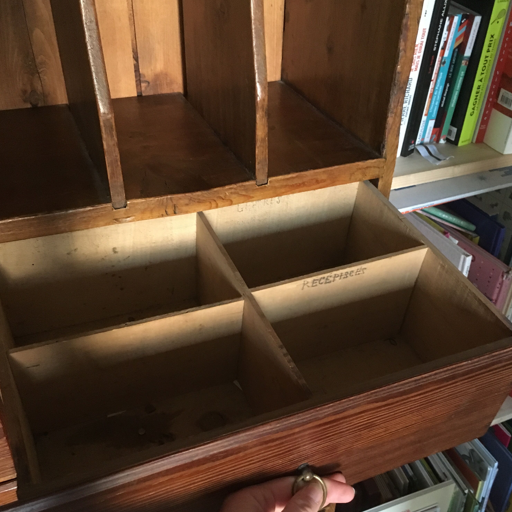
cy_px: 304
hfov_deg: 47.2
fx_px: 586
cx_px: 259
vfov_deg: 47.0
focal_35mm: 35
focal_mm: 4.15
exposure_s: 1/17
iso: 250
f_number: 2.2
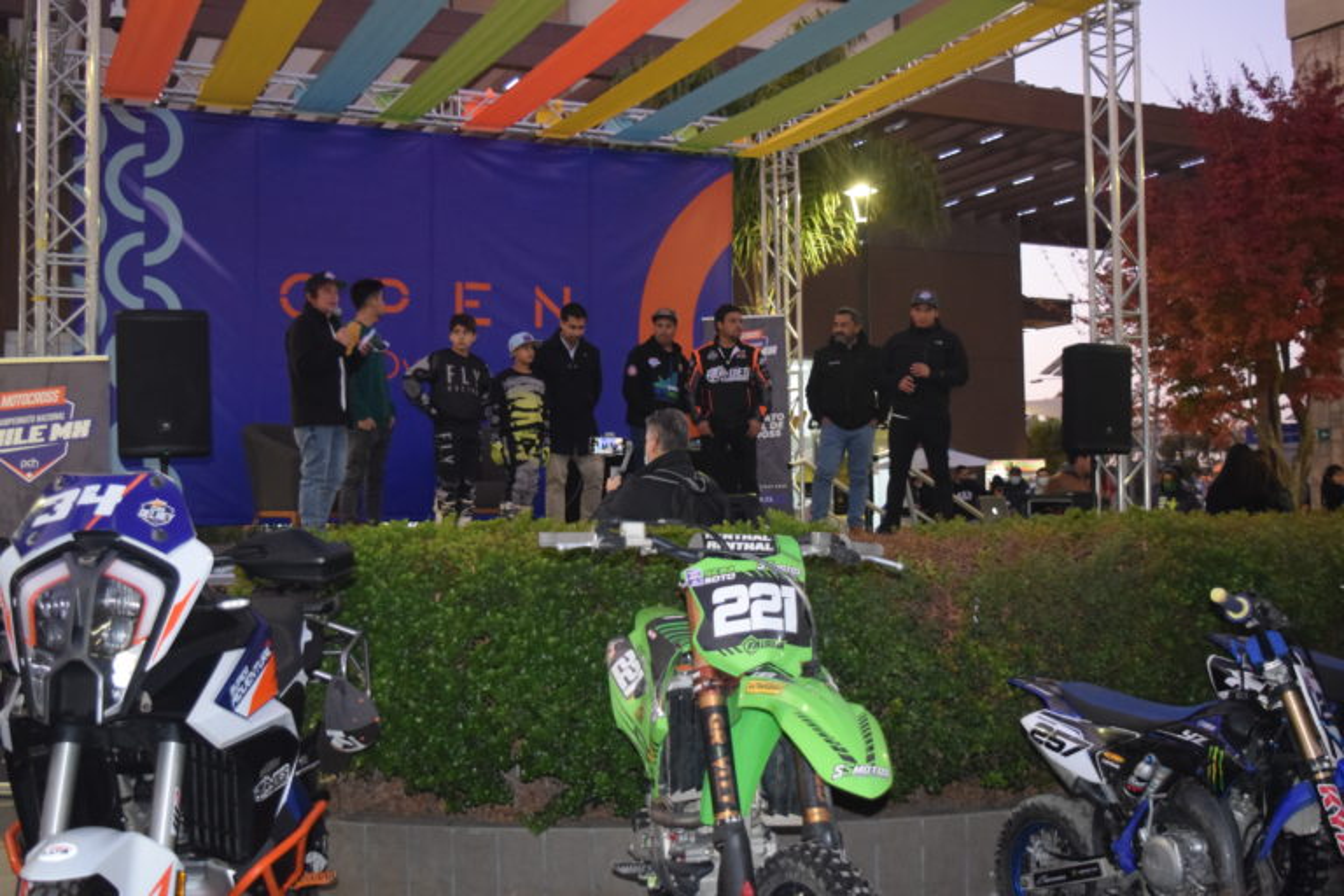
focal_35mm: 40
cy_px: 448
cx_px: 672
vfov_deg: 33.0
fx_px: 1512
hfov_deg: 47.9
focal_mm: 27
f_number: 4
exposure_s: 1/60
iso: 2800
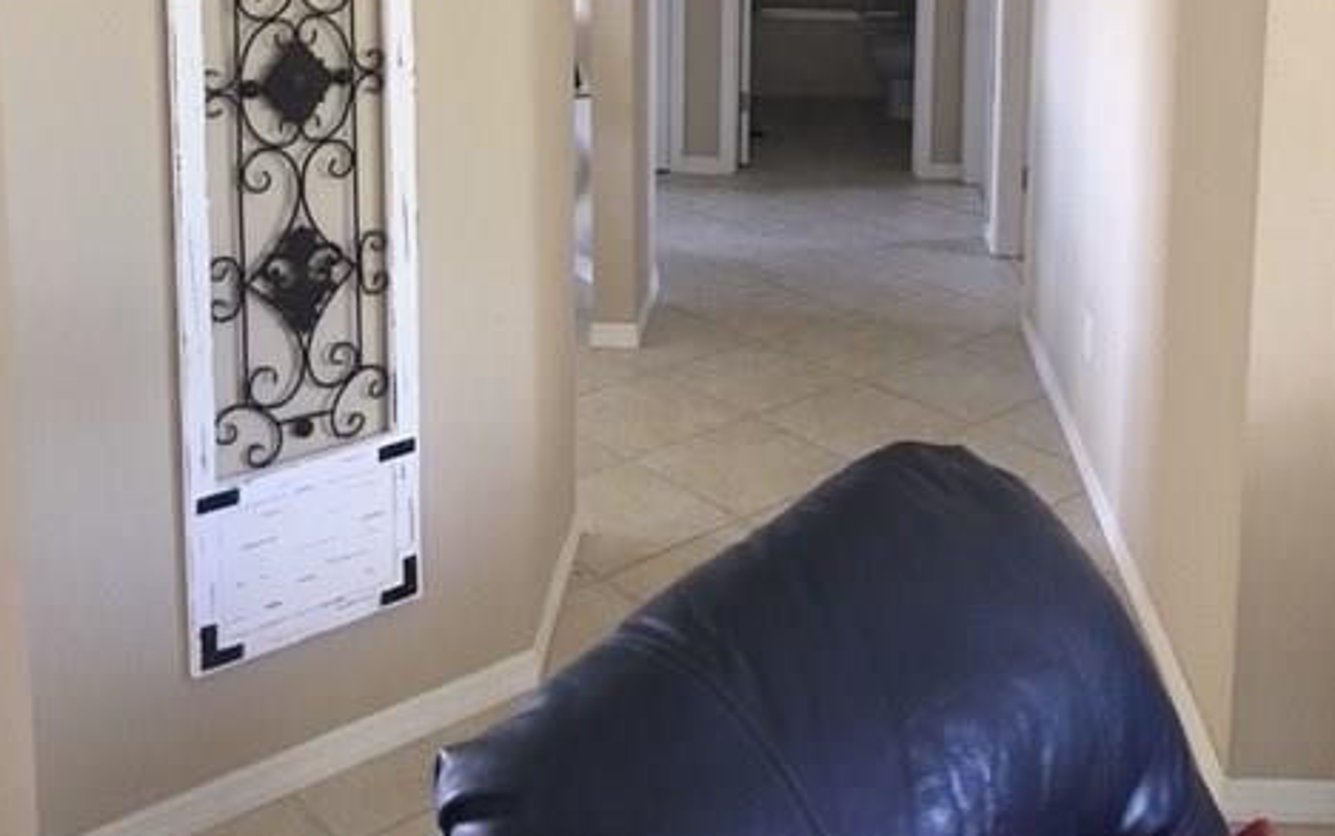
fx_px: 1529
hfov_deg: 47.2
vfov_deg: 28.8
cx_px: 670
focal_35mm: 42
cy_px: 11
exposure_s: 1/15
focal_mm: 4.15
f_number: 2.2
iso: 80
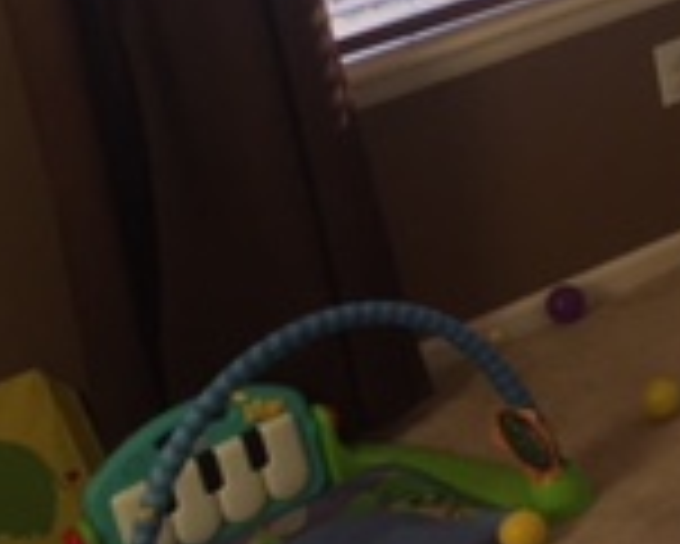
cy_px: -216
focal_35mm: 120
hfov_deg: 13.5
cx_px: 1396
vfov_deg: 12.4
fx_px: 2417
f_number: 2.2
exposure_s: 1/60
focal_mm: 4.15
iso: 32
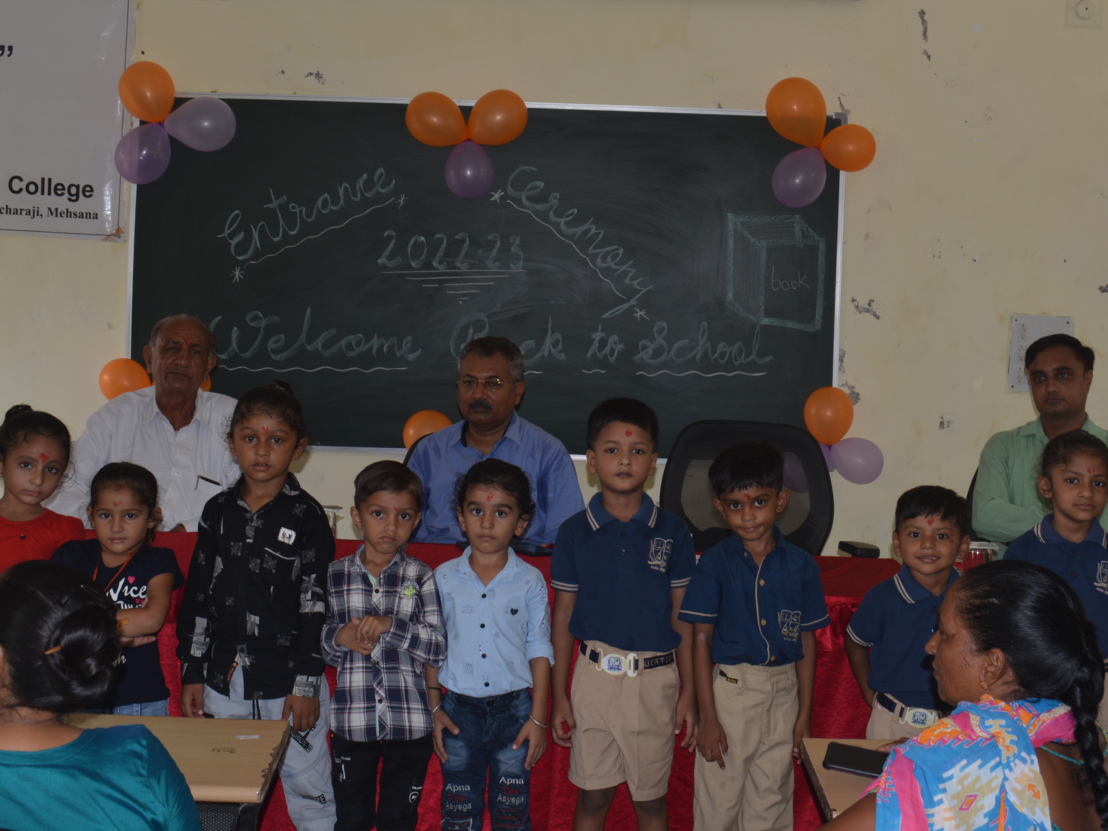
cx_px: 547
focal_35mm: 56
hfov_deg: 34.4
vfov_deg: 26.1
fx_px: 1792
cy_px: 377
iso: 200
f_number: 7.1
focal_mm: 28
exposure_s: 1/60
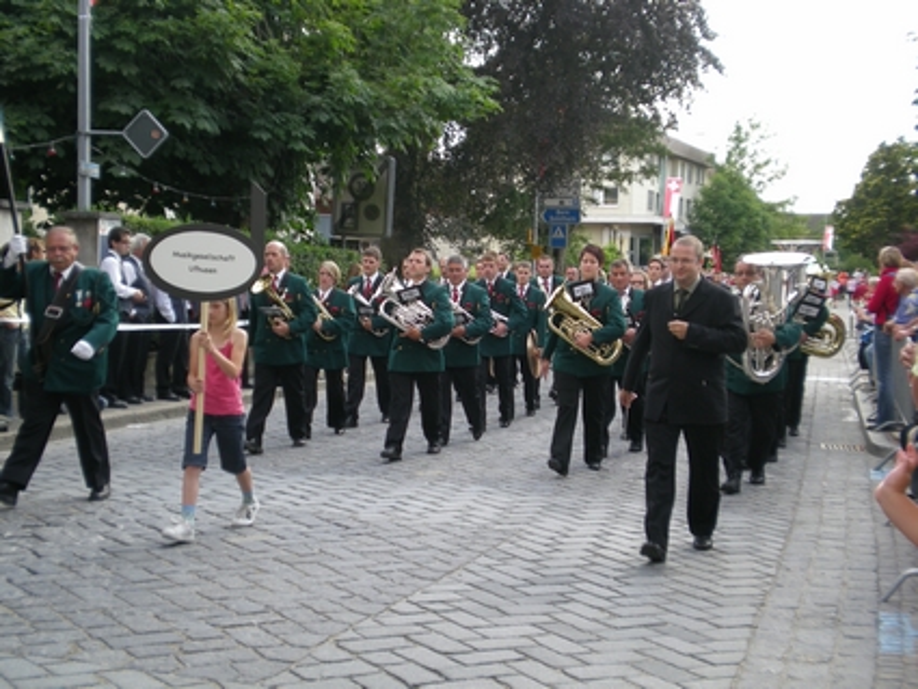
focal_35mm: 56
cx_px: 459
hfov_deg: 34.3
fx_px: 1486
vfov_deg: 26.1
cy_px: 344
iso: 50
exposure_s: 1/84
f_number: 3.9
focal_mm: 9.3
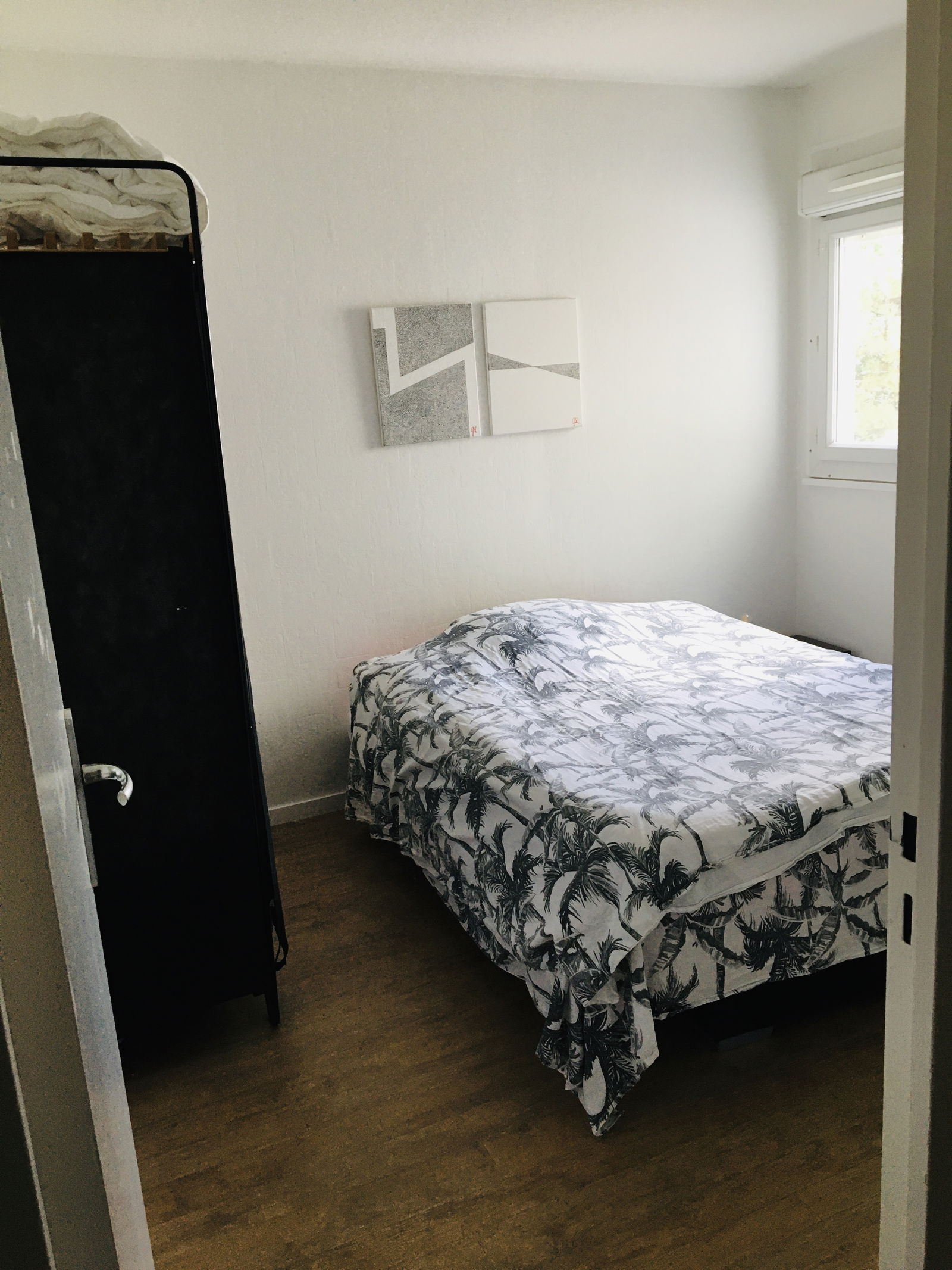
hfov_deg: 48.2
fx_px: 1063
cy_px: 635
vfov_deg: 61.7
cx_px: 476
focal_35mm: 29
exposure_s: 1/33
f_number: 2.2
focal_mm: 4.15
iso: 50
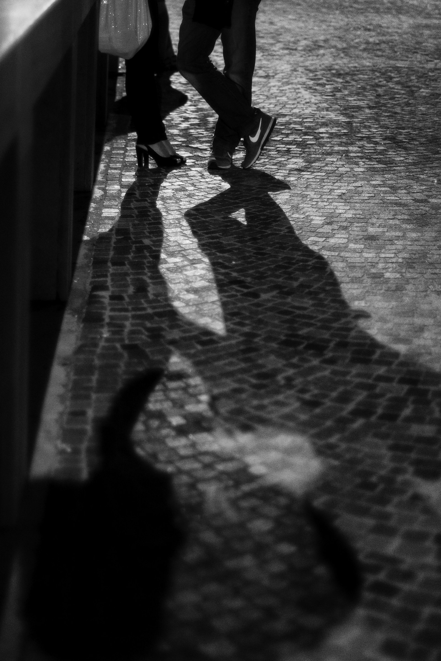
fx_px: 974
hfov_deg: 25.5
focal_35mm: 53
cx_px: 220
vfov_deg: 37.5
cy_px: 330
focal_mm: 35
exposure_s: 1/50
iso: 4000
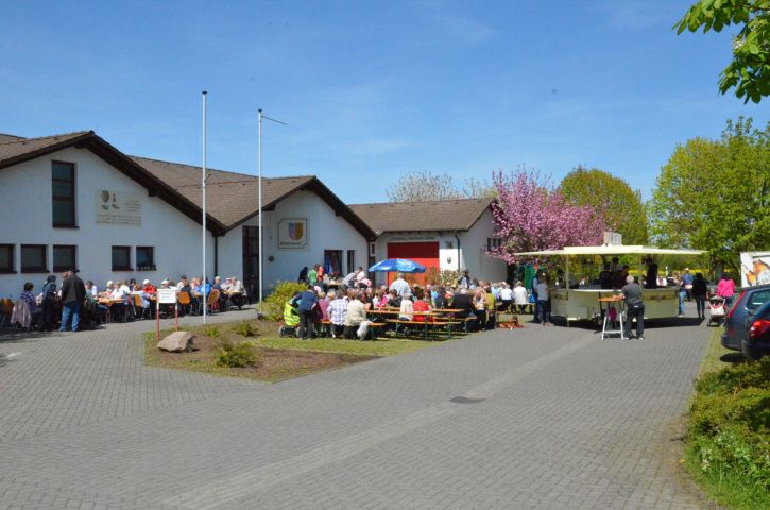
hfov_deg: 57.3
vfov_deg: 39.8
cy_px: 255
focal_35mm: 33
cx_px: 385
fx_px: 704
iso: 6400
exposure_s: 1/2500
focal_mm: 22
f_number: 18
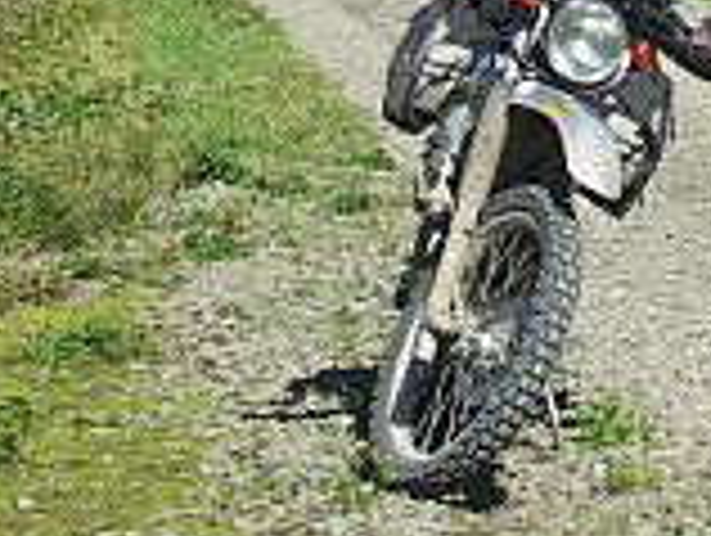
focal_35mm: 283
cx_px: 594
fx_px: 5822
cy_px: -495
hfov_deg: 7.0
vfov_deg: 5.2
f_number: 5.6
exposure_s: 1/250
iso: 50
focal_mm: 18.2
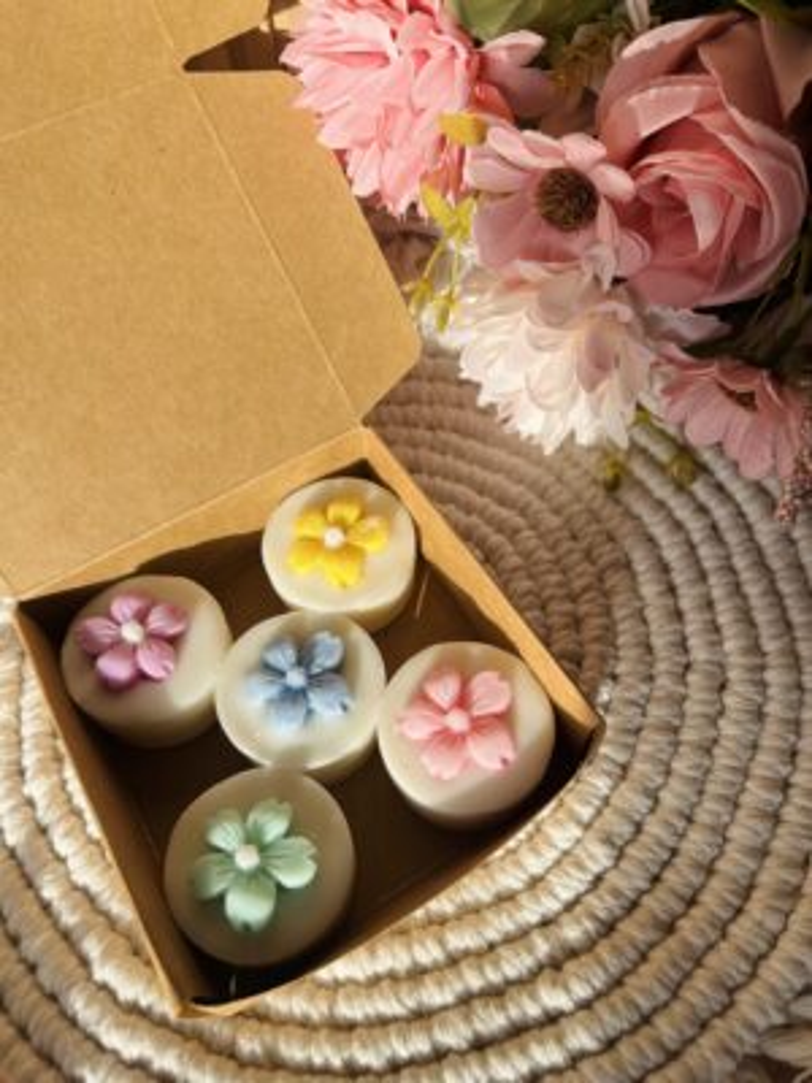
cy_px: 542
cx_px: 406
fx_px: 813
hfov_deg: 53.1
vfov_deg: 67.3
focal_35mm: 26
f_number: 1.6
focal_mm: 5.1
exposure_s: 1/1117
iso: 50
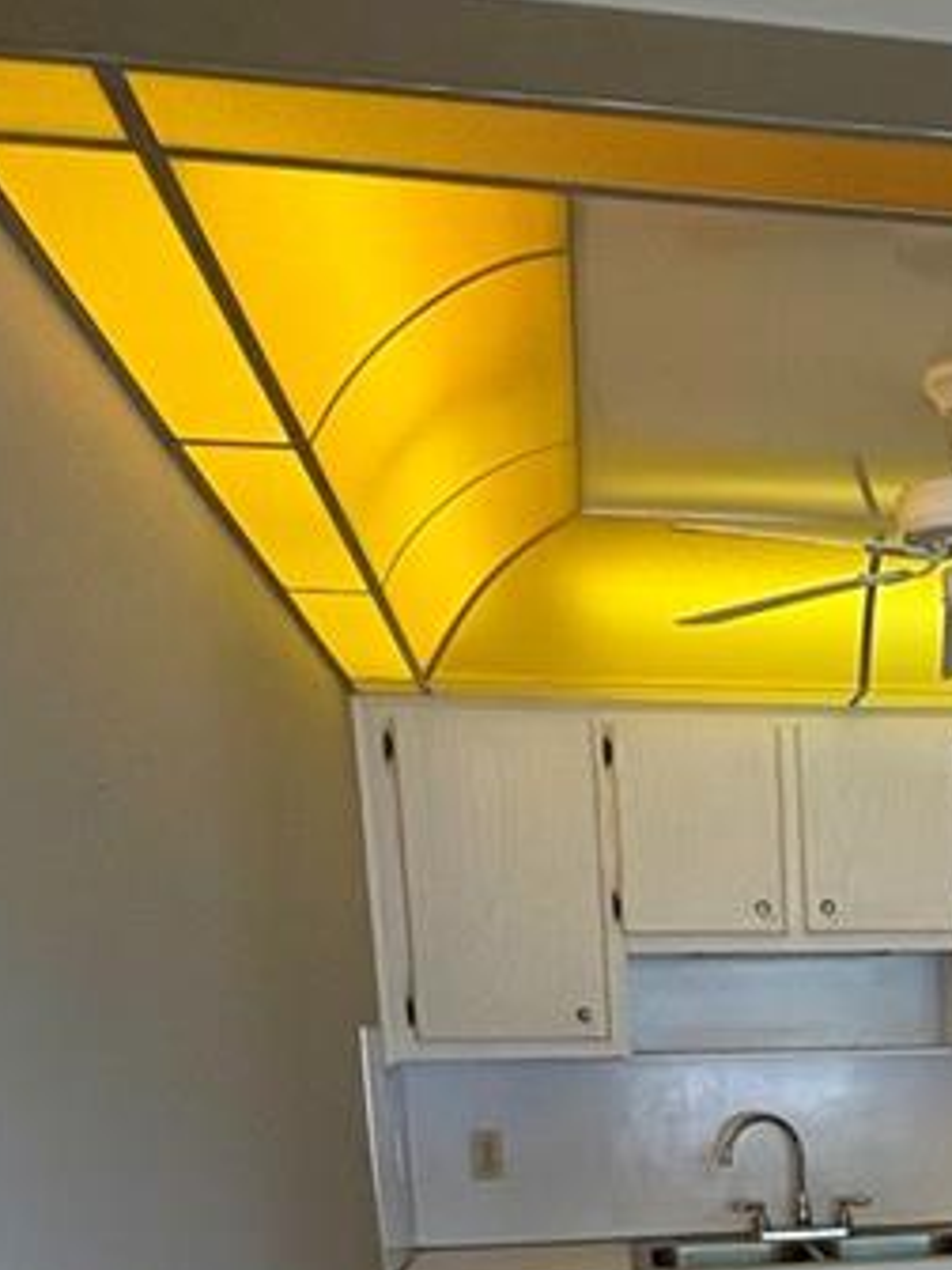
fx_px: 1833
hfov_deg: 27.0
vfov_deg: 33.1
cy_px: 1414
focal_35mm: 50
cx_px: 1012
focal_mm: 2.22
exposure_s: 1/120
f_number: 2.2
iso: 100
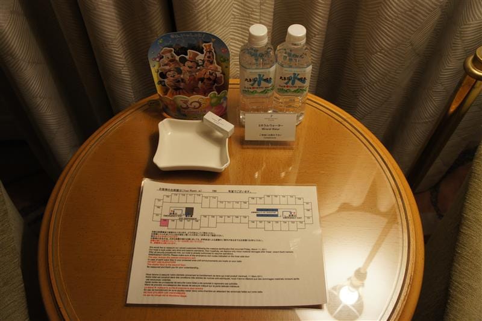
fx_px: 415
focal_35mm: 31
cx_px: 241
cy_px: 160
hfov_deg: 60.3
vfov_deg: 42.3
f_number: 4
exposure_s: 1/40
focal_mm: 21
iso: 400
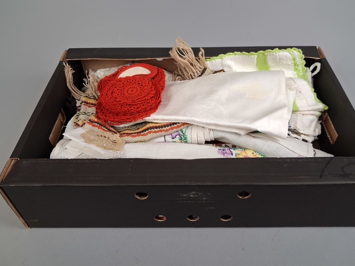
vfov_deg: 45.4
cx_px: 190
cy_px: 121
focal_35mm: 31
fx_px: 318
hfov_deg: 58.3
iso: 400
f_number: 1.8
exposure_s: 1/100
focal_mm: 4
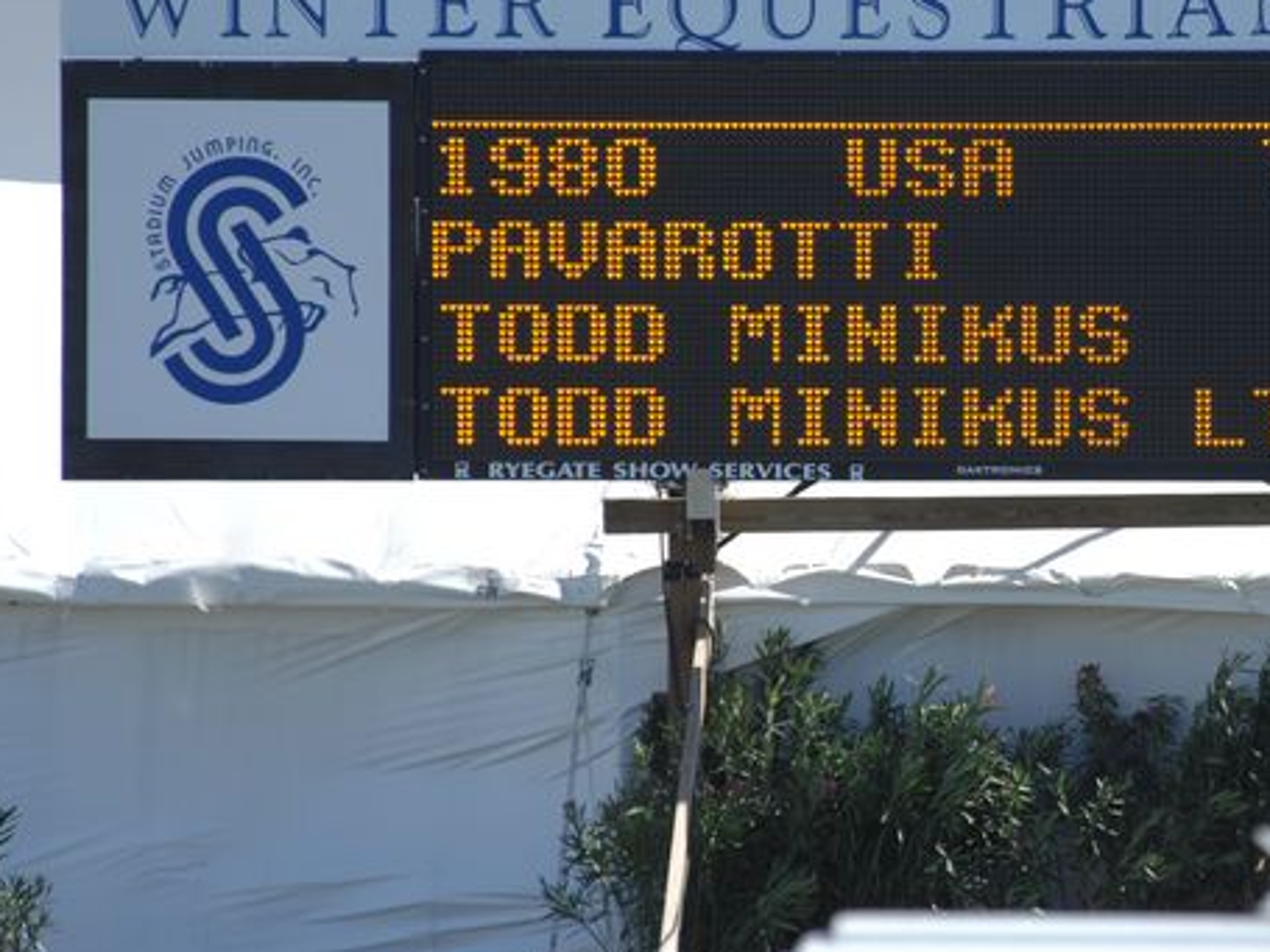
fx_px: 29710
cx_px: 879
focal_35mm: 810
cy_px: 448
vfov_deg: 1.8
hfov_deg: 2.4
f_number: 5.6
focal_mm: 400
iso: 200
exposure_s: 1/500
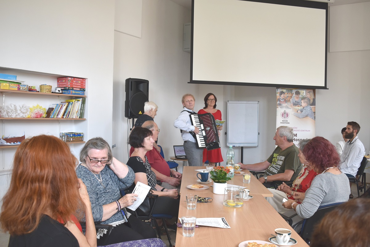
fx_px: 355
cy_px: 124
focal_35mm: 34
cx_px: 185
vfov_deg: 38.4
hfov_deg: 55.1
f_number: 4.5
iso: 400
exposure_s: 1/80
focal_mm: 23
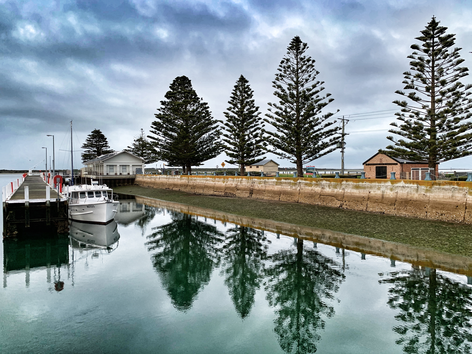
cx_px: 236
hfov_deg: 67.3
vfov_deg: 53.1
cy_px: 177
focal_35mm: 26
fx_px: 355
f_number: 1.8
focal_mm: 4.25
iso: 100
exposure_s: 1/105
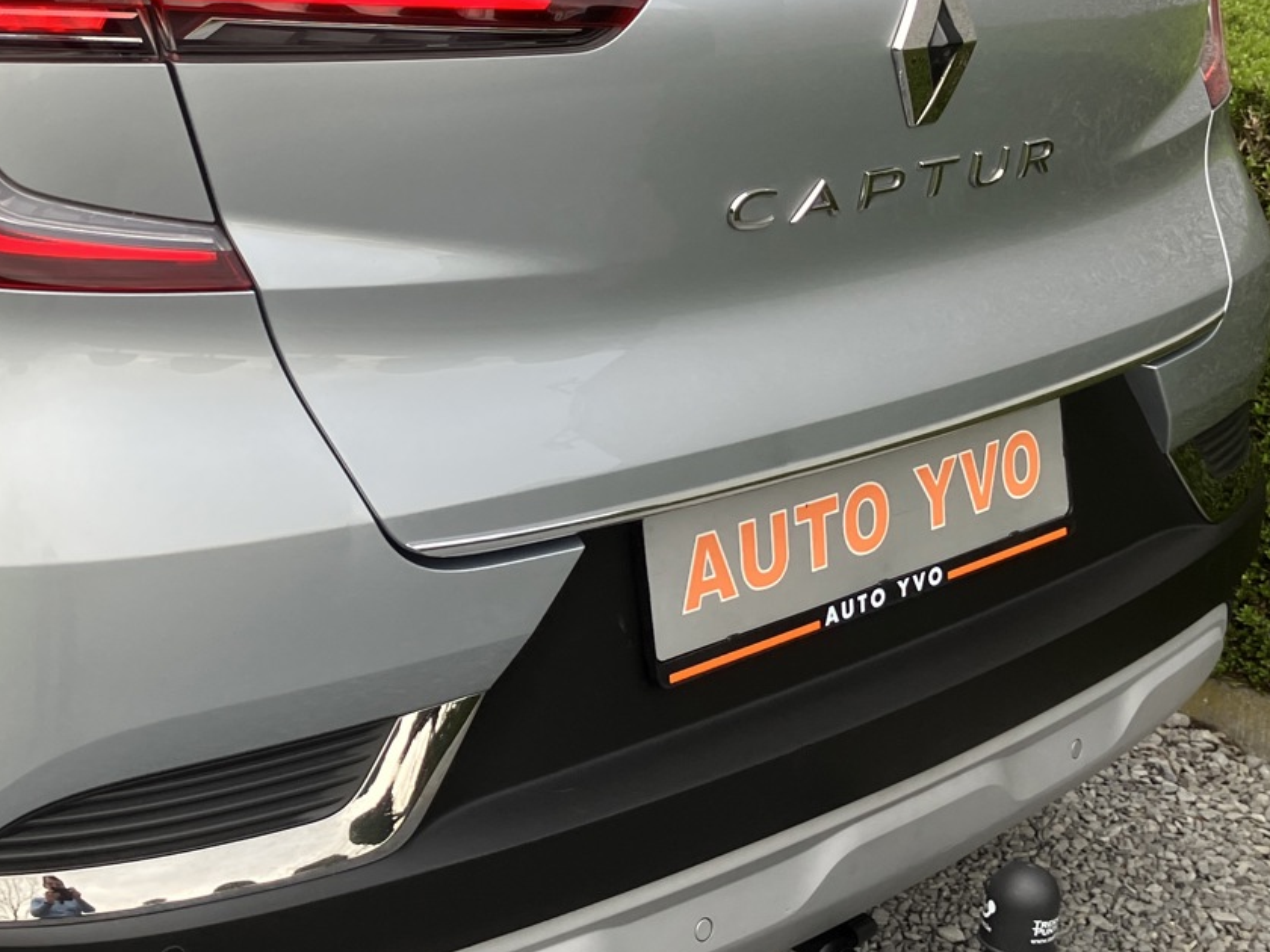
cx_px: 401
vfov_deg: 22.9
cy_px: 357
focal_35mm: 64
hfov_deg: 30.0
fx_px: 2348
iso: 32
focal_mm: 3.99
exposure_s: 1/121
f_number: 1.8
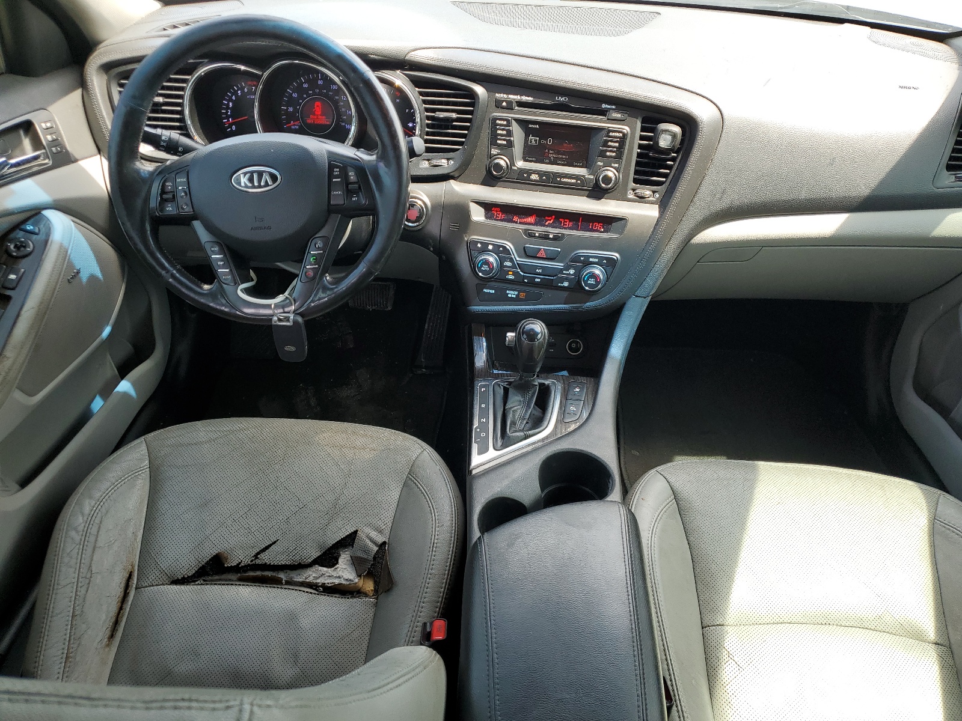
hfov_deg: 67.3
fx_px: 723
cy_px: 360
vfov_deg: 53.1
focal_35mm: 26
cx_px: 481
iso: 50
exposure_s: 1/204
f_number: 1.5
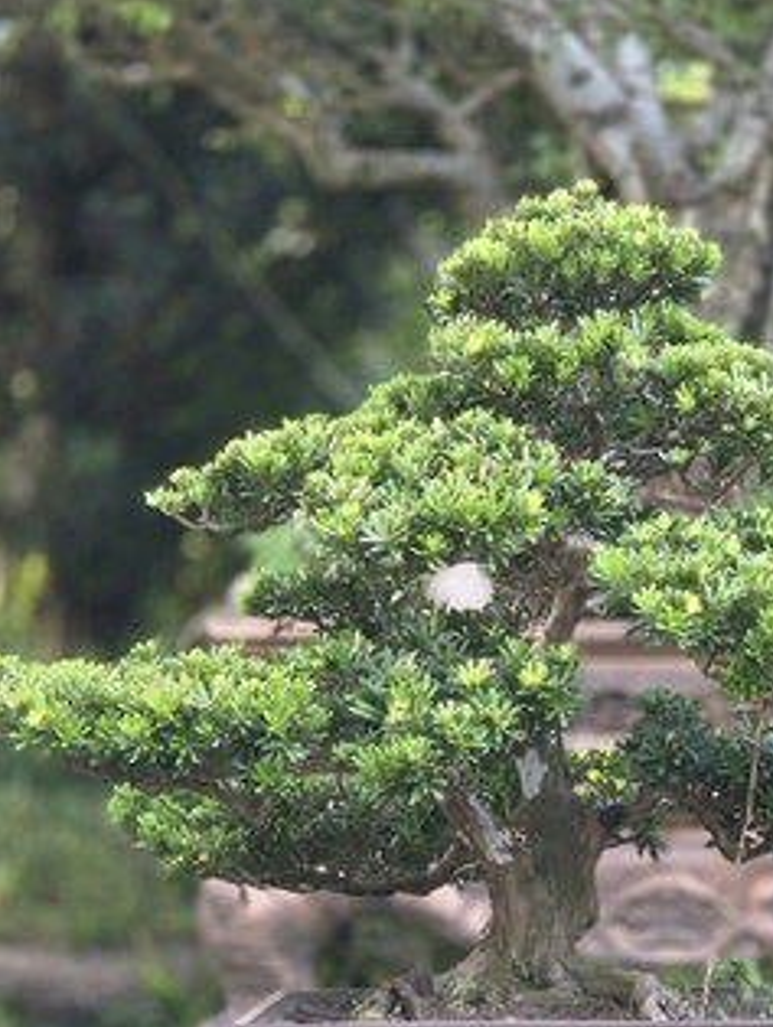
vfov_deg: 11.3
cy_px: 698
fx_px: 5200
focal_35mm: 175
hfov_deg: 8.5
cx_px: 479
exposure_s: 1/33.4
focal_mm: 18.6
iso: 500
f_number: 3.4
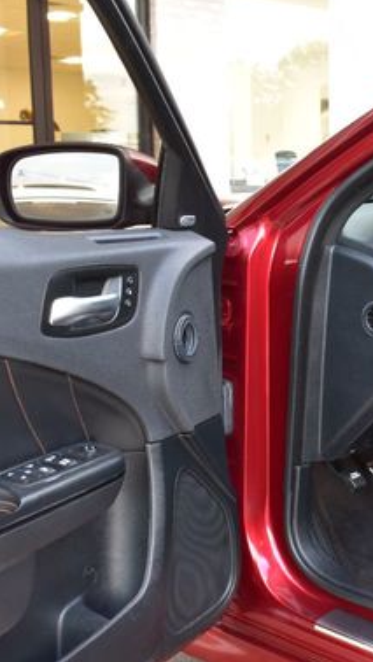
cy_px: 365
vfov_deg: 37.2
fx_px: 981
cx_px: 391
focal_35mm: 56
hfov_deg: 20.7
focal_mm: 21
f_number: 6.3
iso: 560
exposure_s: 1/15
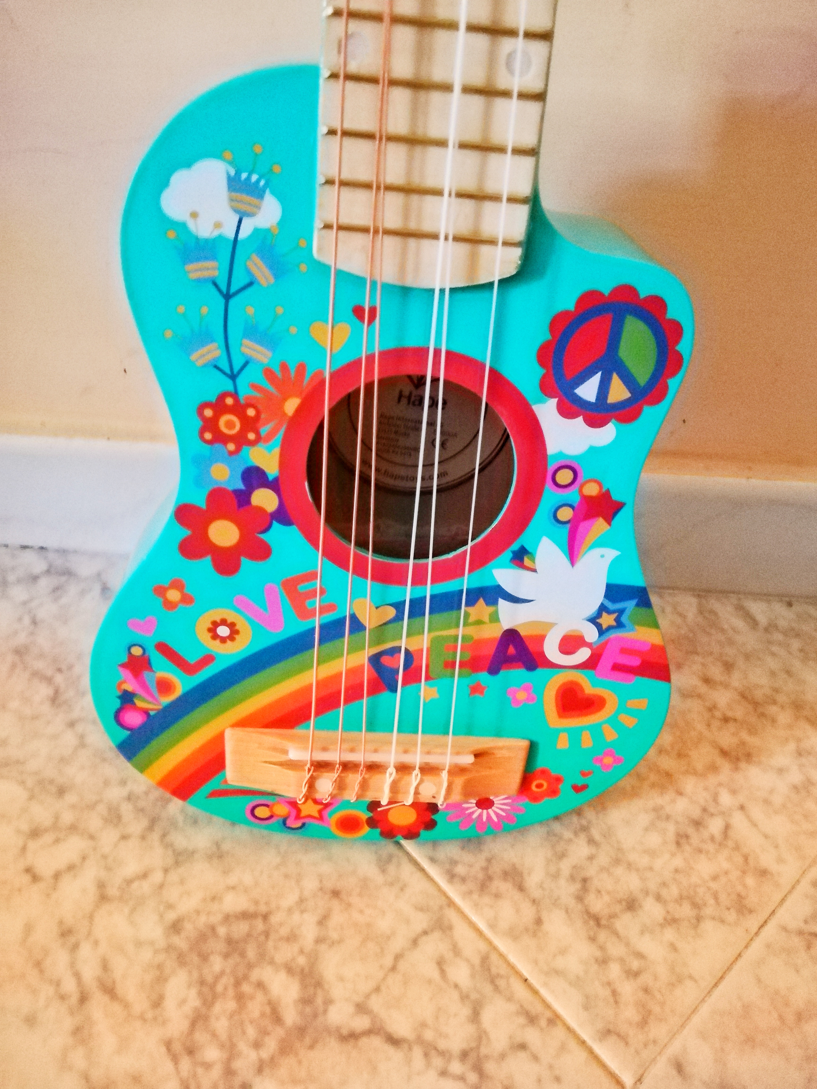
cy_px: 544
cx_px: 408
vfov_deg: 65.3
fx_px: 850
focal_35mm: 27
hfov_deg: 51.4
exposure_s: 1/16.7
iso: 1250
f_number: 2.2
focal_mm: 3.81
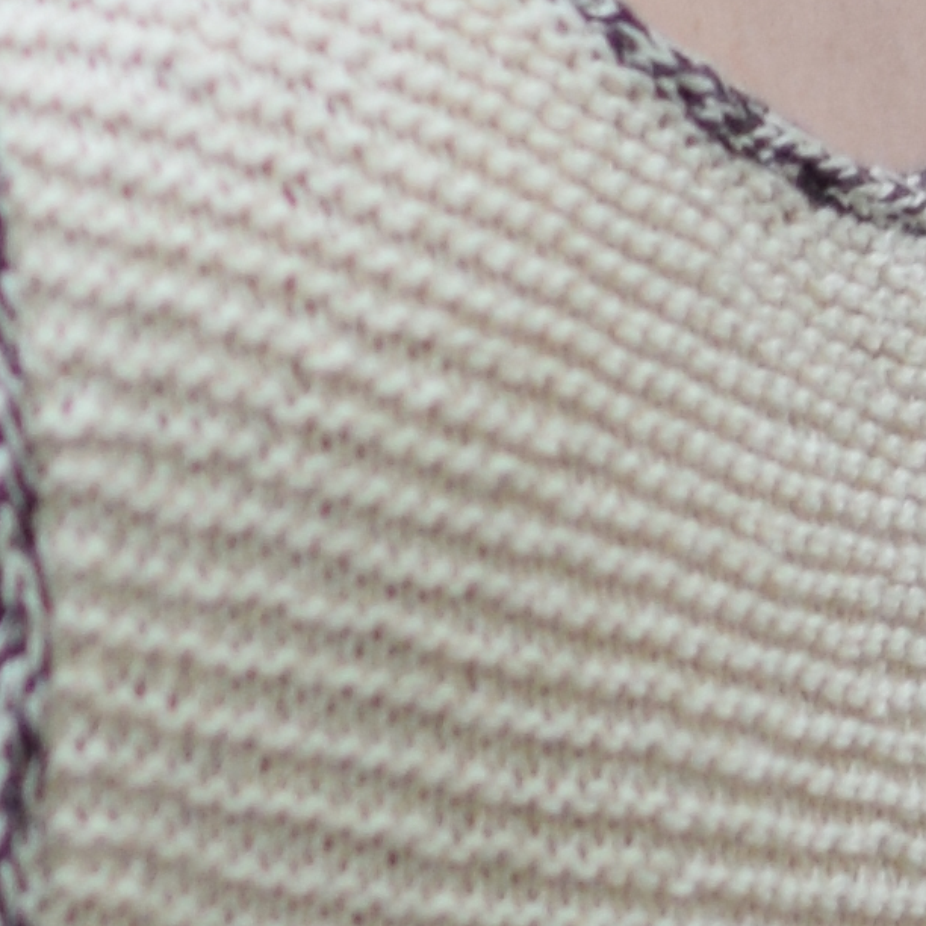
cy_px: 468
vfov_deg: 4.0
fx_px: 13231
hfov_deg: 4.0
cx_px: -451
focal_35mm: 437
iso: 400
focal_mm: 35
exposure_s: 1/100
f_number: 1.8
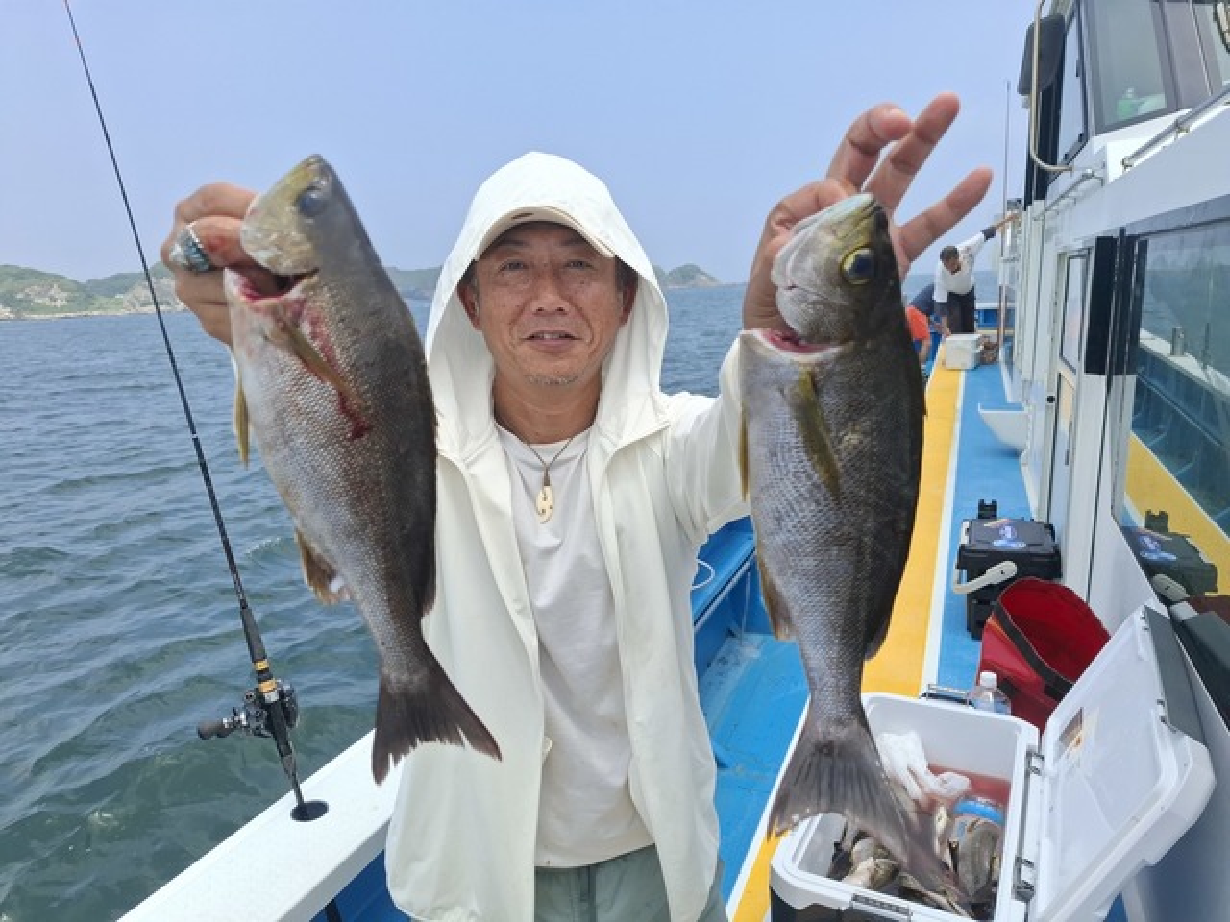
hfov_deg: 73.9
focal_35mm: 23
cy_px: 461
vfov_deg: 58.9
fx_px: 817
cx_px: 615
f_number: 1.8
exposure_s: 1/1681
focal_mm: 5.54
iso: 50
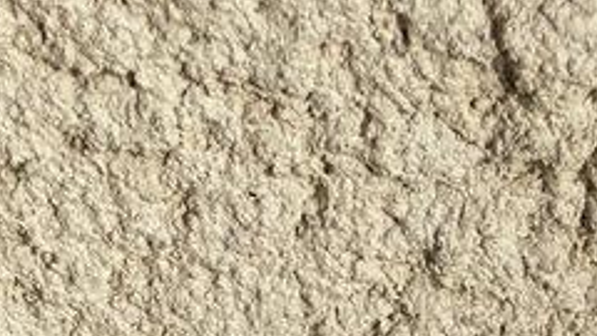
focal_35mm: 118
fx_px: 1868
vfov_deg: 8.3
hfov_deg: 18.1
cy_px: 1075
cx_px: 438
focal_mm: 4.2
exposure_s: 1/1304
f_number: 1.6
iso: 32
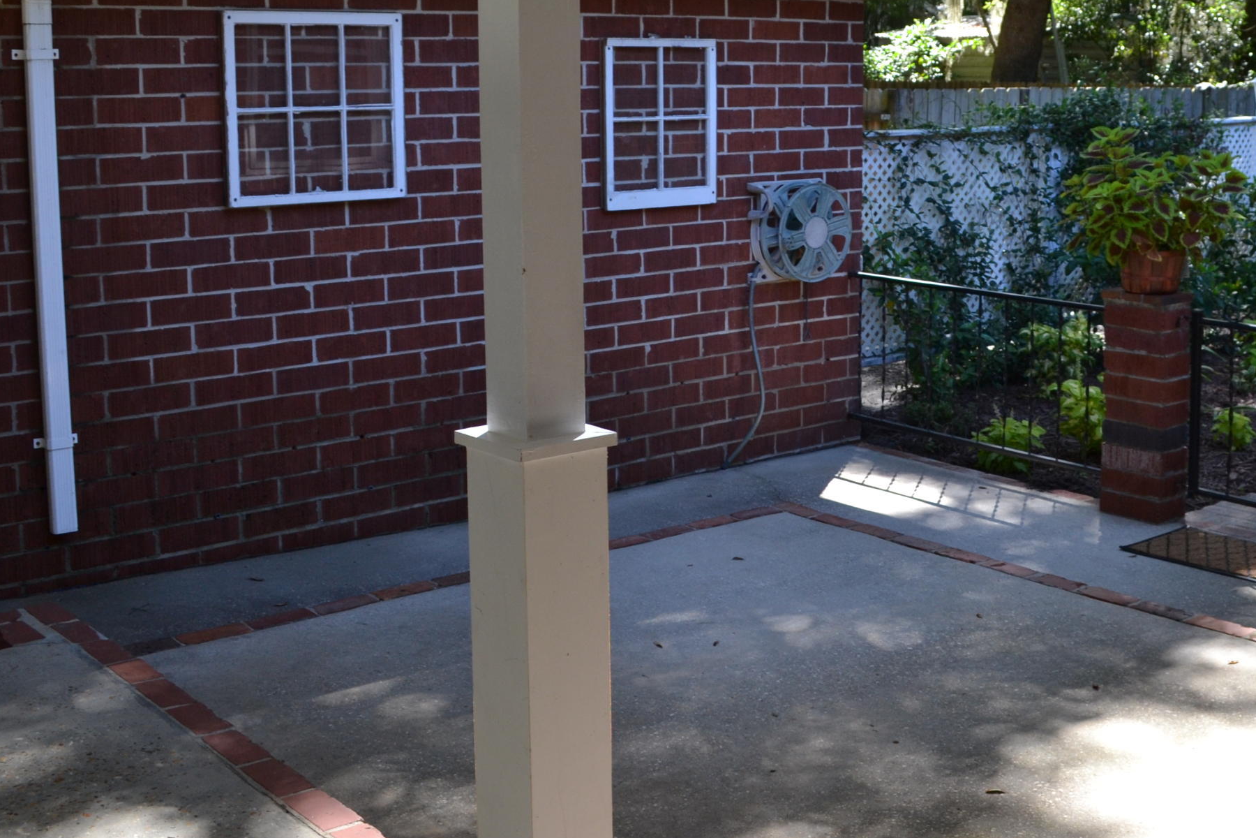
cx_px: 809
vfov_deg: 29.4
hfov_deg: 43.2
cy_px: 216
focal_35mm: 45
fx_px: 1570
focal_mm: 18
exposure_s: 1/125
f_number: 5.6
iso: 280
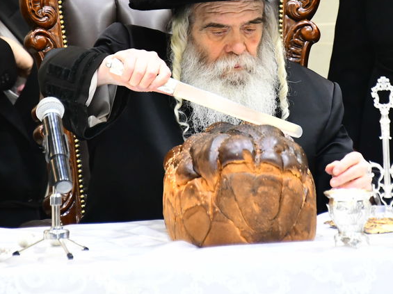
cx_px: 225
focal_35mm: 596
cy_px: 26
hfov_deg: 3.3
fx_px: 6762
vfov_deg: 2.5
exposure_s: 1/160
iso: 2500
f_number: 5.6
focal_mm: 250
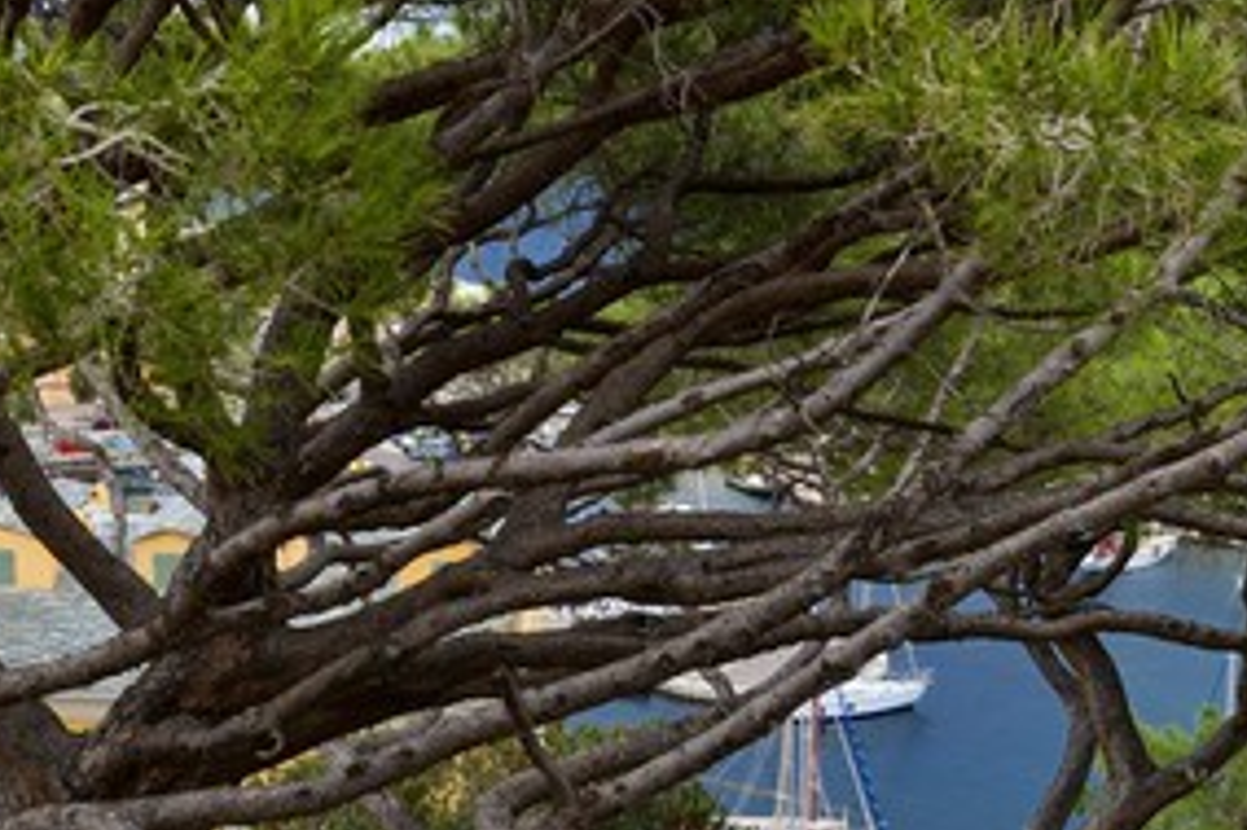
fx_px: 2562
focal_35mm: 74
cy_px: 606
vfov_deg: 18.3
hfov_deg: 27.3
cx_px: 501
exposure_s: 1/125
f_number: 10
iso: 200
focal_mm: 50
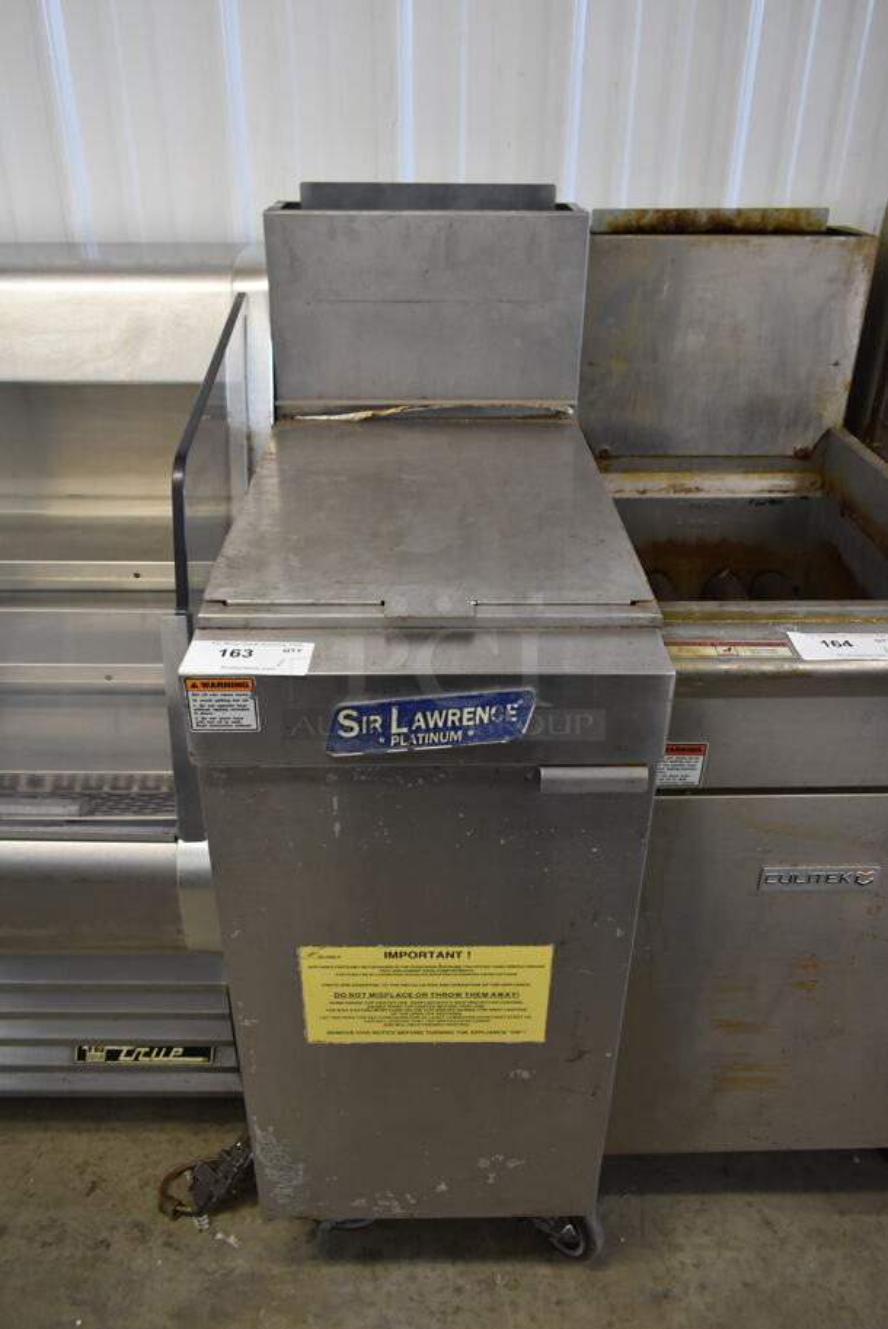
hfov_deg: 48.0
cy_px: 664
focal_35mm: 27
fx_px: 997
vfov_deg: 67.3
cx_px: 444
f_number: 5.6
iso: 800
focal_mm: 18
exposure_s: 1/60
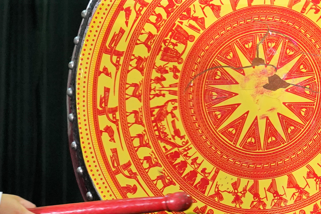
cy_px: 143
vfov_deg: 4.4
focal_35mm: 315
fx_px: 2809
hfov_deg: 6.5
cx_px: 93
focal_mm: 94
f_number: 6.3
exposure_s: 1/125
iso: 3200
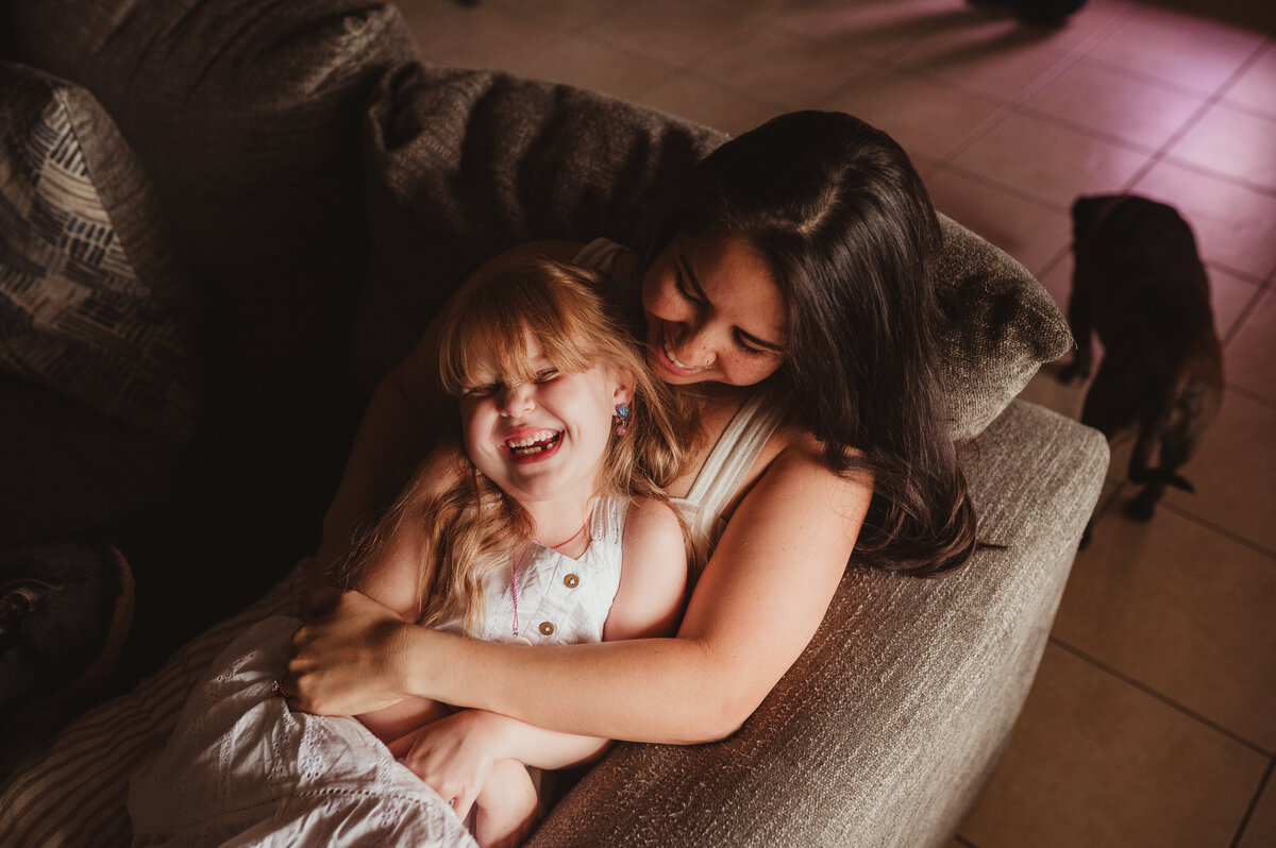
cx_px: 638
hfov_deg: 54.5
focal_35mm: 35
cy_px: 424
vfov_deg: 37.8
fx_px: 1240
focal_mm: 35
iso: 1600
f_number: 2.8
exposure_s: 1/250
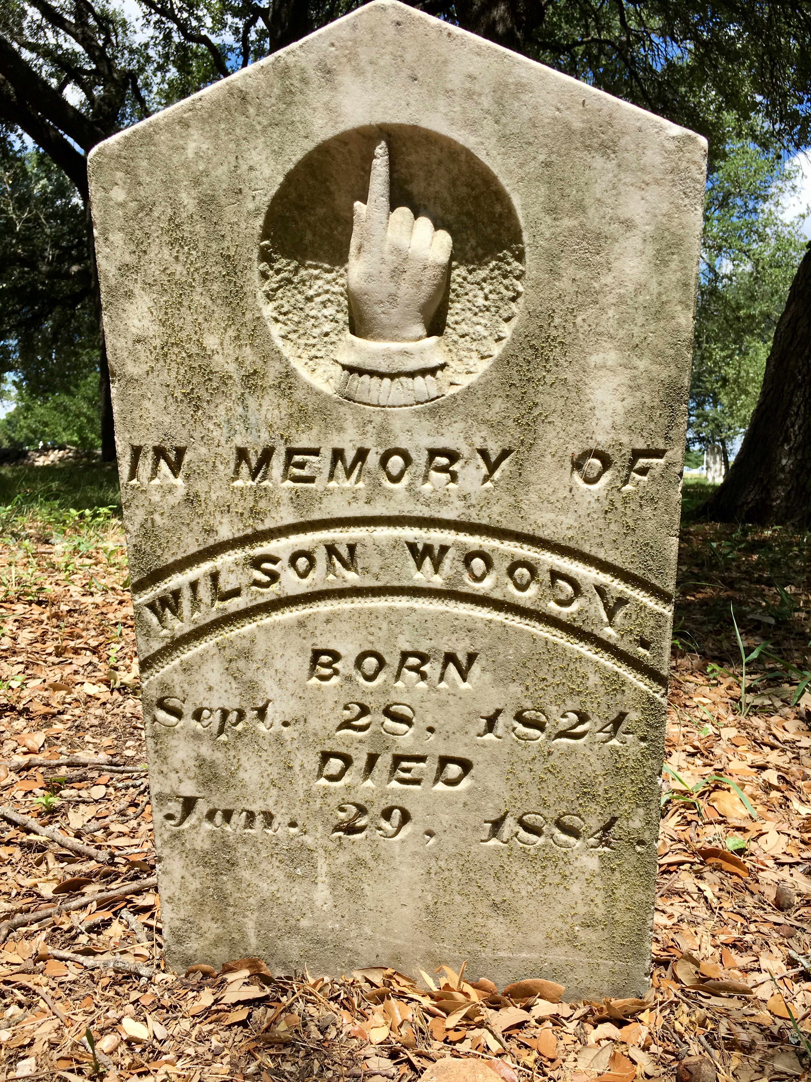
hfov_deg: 48.2
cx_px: 406
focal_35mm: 29
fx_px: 906
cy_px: 541
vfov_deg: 61.7
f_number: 2.2
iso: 25
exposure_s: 1/1148
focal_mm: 4.15
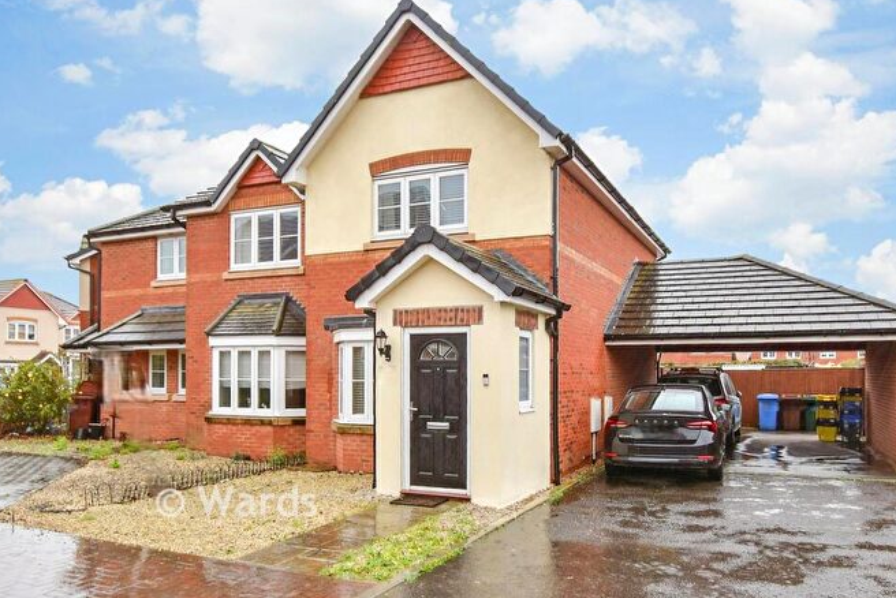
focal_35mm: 16
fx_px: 398
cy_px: 283
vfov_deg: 73.7
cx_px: 466
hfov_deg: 96.7
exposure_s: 1/13
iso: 250
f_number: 8
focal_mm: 10
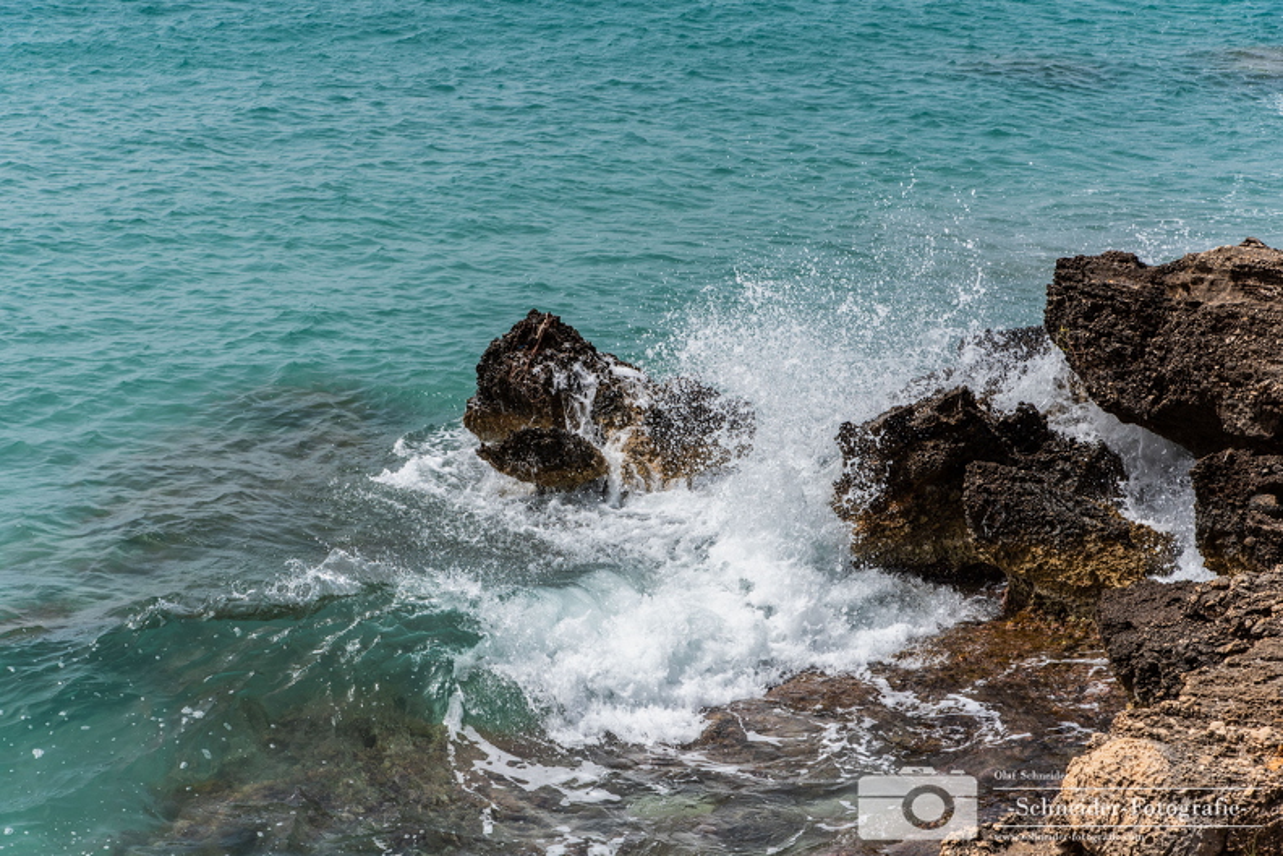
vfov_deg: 18.2
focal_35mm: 75
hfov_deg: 27.0
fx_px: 2673
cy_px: 428
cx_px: 642
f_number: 10
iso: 200
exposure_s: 1/400
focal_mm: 75
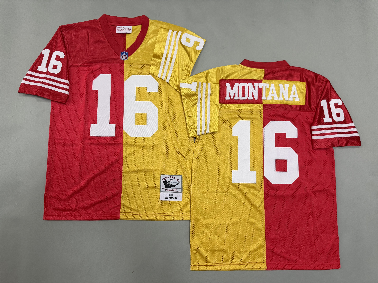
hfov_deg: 71.6
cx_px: 189
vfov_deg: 56.8
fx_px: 262
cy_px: 142
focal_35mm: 24
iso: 200
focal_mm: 6.76
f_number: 1.78
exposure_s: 1/100
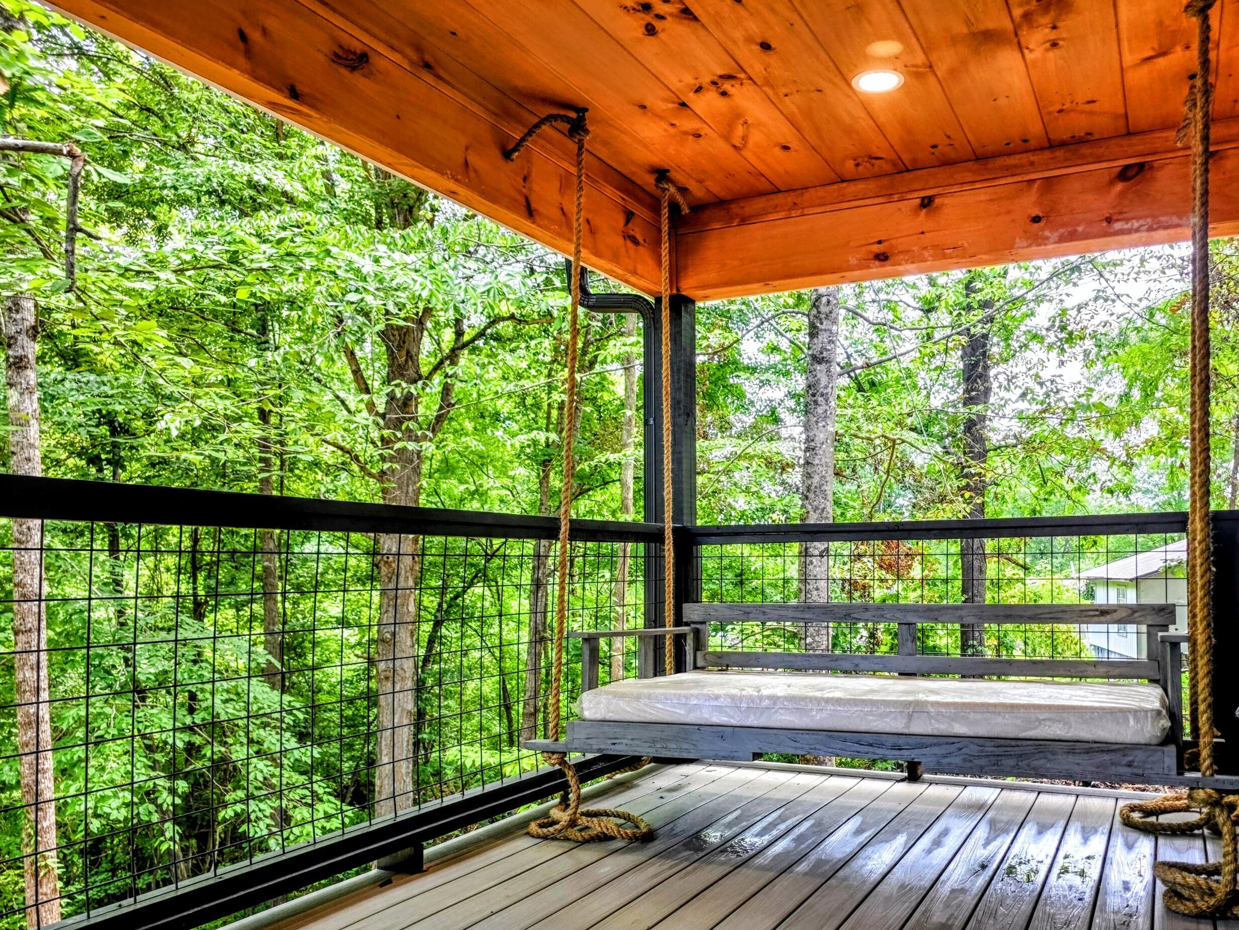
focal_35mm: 28
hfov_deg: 63.0
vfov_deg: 49.5
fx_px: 1002
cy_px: 552
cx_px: 726
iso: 32
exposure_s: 1/120
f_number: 1.7
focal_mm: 6.3
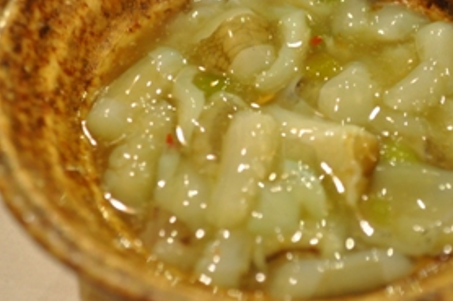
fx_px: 1094
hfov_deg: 23.3
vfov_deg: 15.7
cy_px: 116
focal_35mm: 87
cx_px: 300
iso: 1600
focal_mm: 36
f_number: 5
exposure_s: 1/8
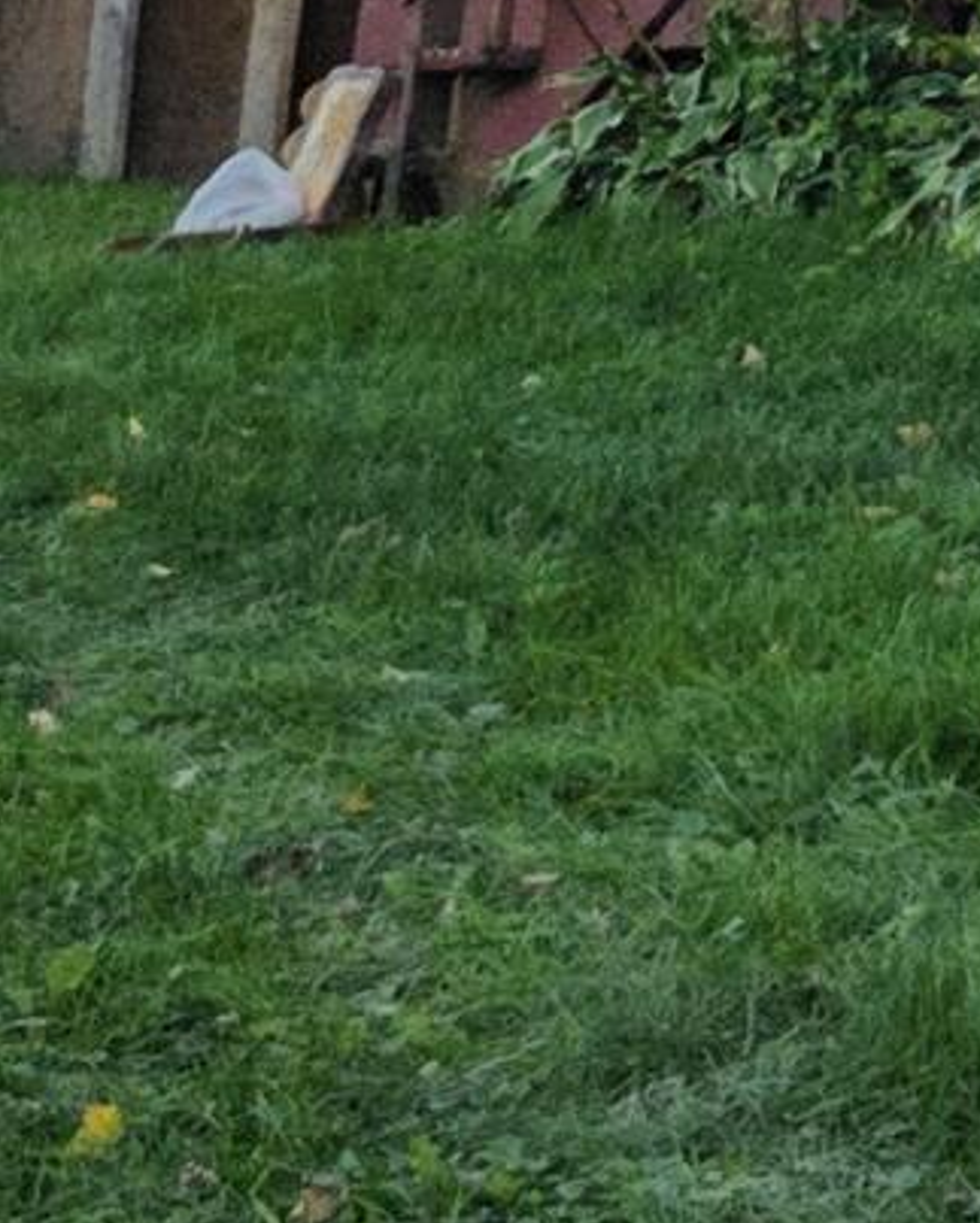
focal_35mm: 167
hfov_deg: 7.0
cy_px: -1177
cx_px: 3917
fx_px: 6048
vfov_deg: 10.6
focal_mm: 6.3
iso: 32
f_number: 1.7
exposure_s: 1/359
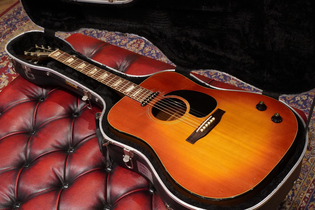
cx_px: 158
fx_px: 459
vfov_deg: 25.8
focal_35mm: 52
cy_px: 105
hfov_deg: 37.9
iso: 4000
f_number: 11
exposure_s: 1/60
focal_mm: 35
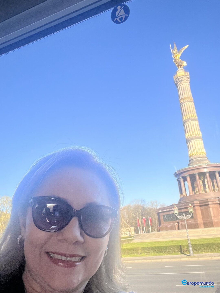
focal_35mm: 30
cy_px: 146
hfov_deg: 46.8
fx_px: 254
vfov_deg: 60.0
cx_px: 110
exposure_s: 1/58
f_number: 2.2
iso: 100
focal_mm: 2.71
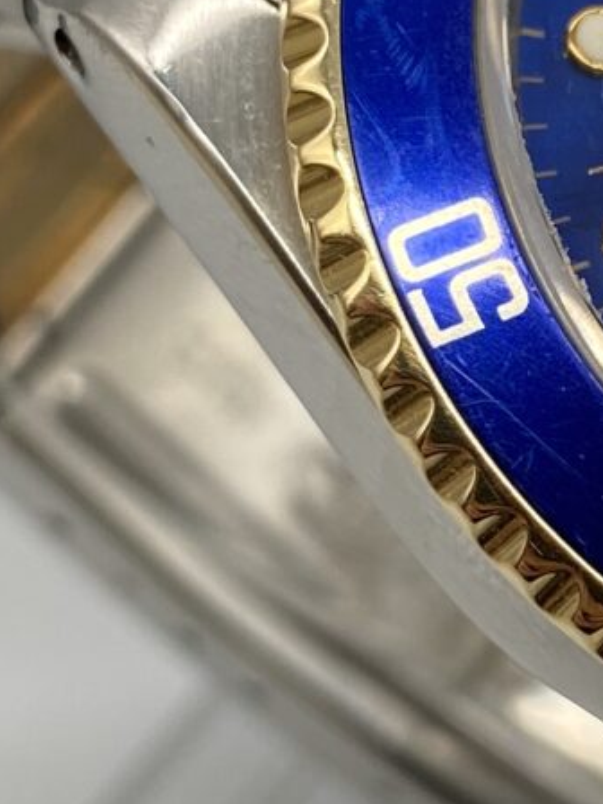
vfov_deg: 13.8
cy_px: 352
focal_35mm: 143
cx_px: 757
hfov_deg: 10.2
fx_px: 3321
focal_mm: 4.25
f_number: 1.8
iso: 32
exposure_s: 1/174
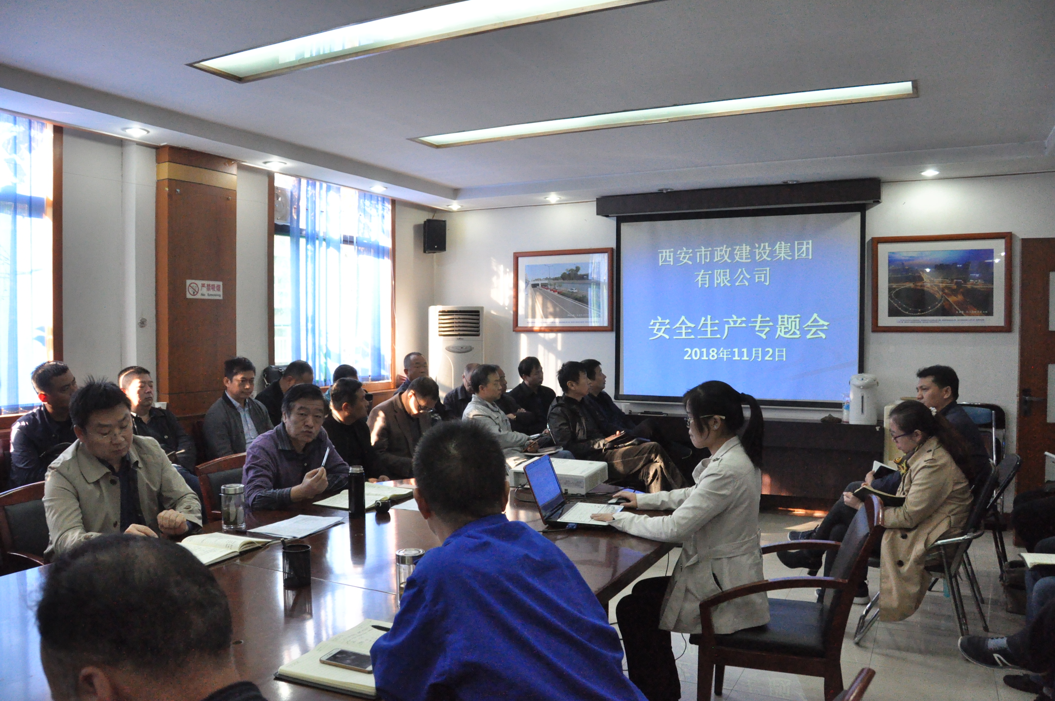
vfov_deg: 47.8
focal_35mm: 27
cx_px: 528
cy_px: 350
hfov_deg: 67.4
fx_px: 790
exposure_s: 1/200
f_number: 5.6
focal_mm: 18
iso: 3200
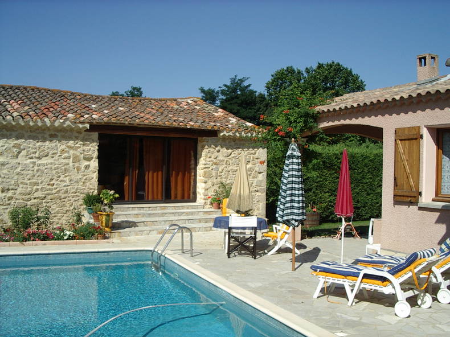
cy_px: 168
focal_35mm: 38
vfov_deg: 37.7
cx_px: 225
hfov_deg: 49.0
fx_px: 494
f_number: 4.8
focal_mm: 5.8
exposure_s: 1/640
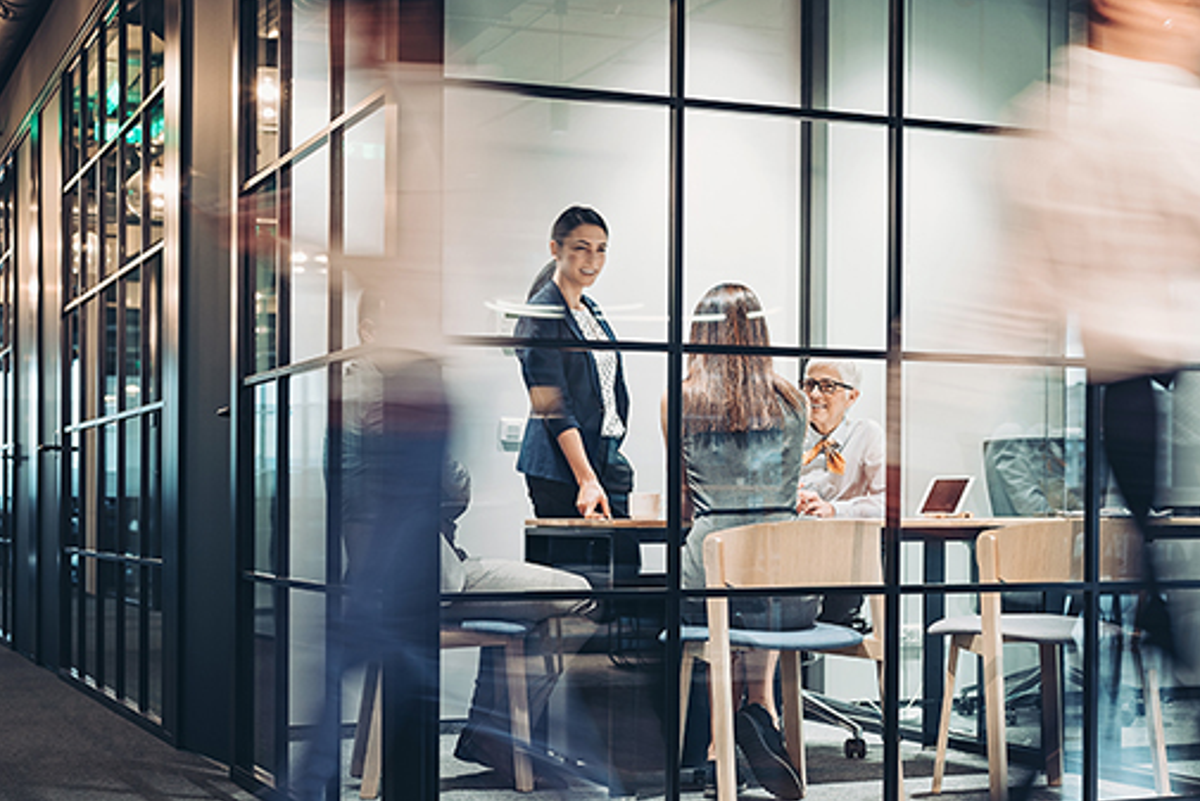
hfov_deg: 32.8
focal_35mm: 61
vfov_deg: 22.2
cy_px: 474
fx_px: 2034
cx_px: 708
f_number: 2.8
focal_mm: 50
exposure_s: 1/6
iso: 160
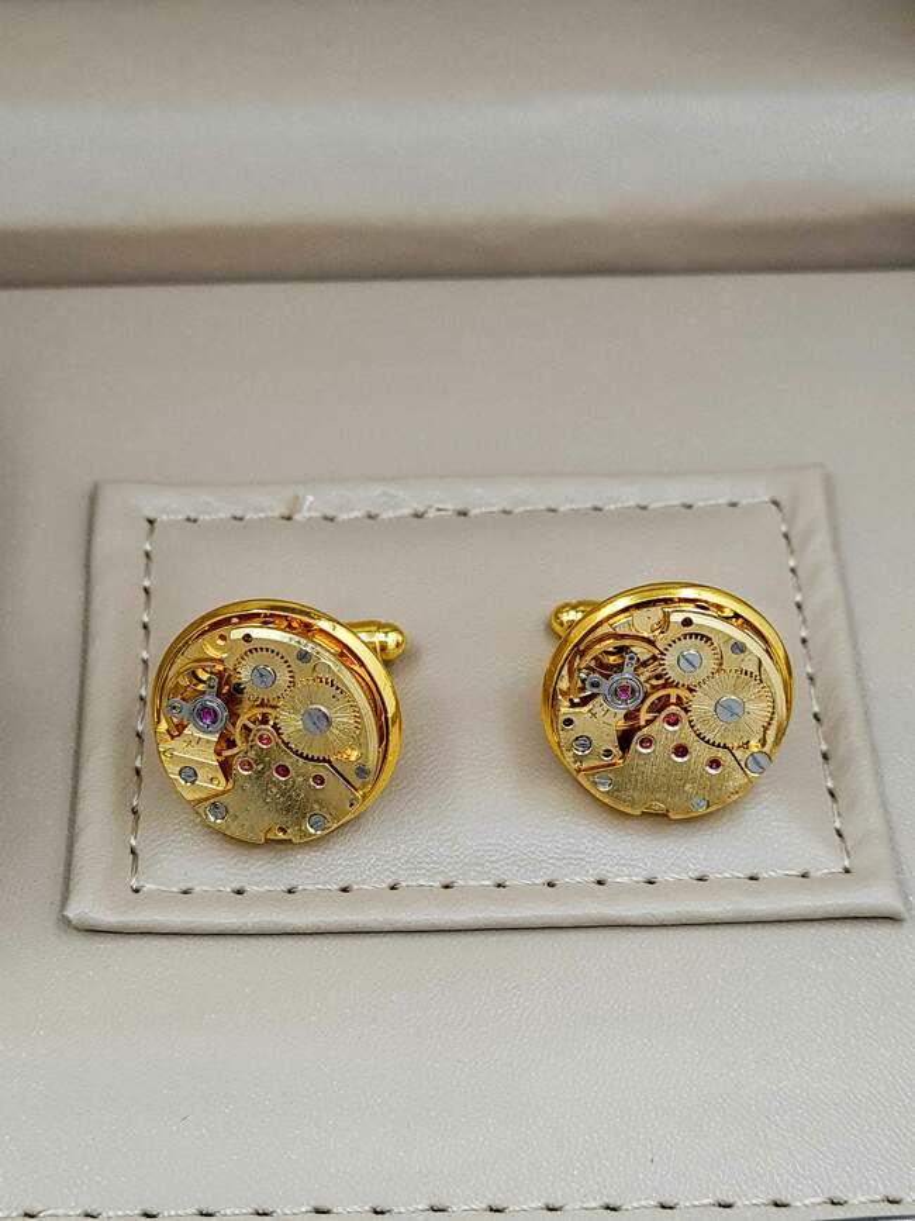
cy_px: 610
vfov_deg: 67.3
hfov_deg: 53.1
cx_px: 458
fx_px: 917
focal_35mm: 26
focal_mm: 5.4
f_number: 1.8
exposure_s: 1/829
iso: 50
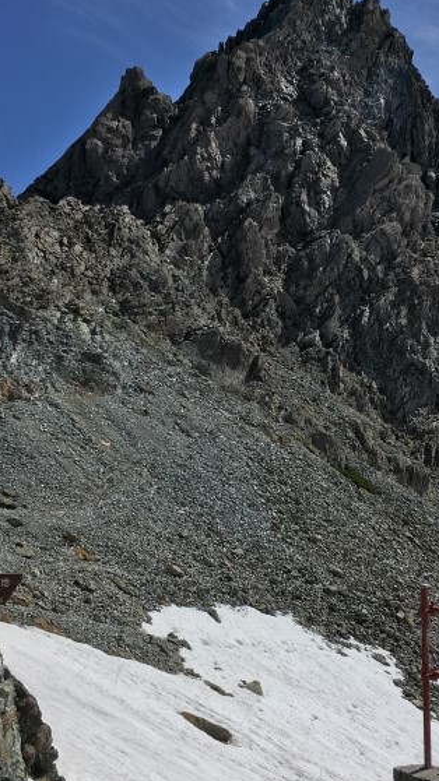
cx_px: 271
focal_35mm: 49
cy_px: 351
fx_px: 1015
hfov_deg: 24.3
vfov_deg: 42.1
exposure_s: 1/3344
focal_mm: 4.15
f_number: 2.2
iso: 25
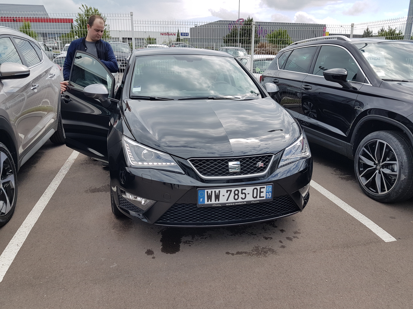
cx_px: 206
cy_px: 154
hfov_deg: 67.3
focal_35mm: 26
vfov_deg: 53.1
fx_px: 310
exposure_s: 1/1688
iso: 40
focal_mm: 4.2
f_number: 1.7
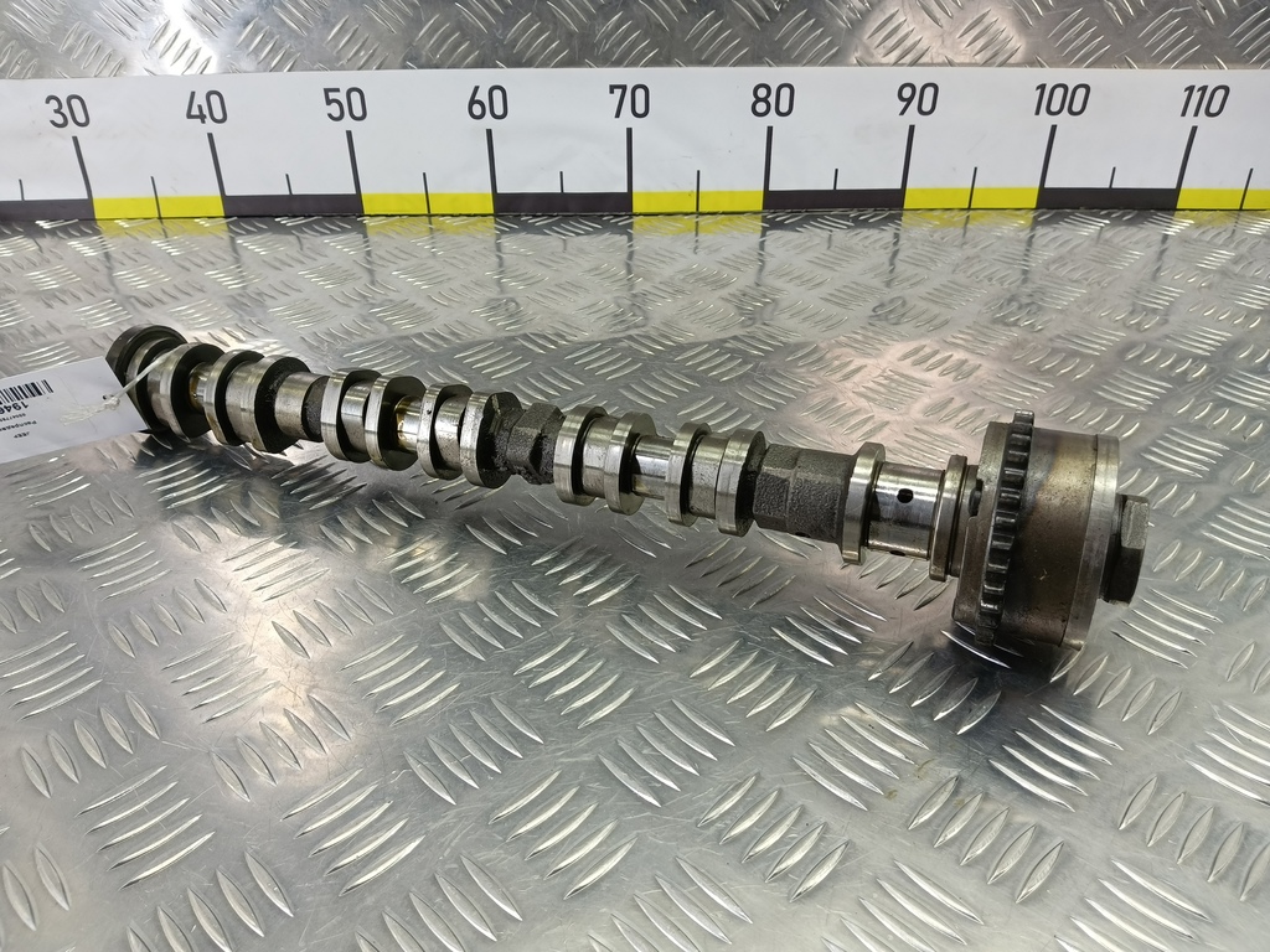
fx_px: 844
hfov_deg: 73.9
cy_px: 476
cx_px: 635
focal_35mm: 23
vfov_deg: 58.9
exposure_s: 1/50
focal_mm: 4.11
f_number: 1.6
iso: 116
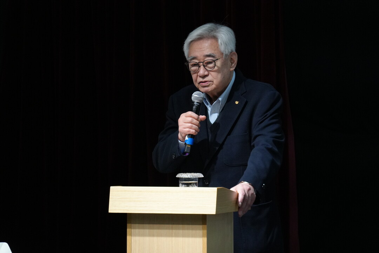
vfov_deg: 5.4
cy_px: 126
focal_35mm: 256
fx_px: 2700
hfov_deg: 8.0
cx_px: 190
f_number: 6.3
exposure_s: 1/320
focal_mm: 171
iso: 2500
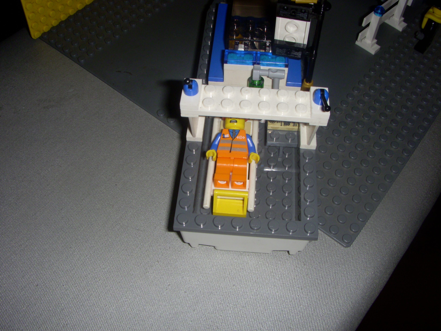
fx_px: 484
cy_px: 166
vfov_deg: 37.7
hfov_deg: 49.0
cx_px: 220
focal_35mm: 38
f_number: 6.6
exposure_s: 1/30
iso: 100
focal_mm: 6.3
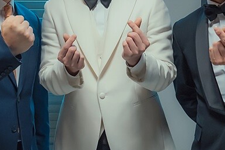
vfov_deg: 16.0
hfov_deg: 24.2
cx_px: 100
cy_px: 16
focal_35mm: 84
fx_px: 525
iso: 1600
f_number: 4
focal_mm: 24
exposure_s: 1/80
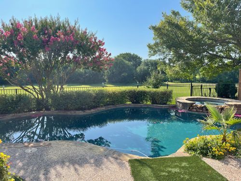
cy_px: 90
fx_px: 181
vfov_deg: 53.1
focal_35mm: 26
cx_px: 120
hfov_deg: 67.3
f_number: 1.6
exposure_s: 1/2165
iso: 32
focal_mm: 5.1
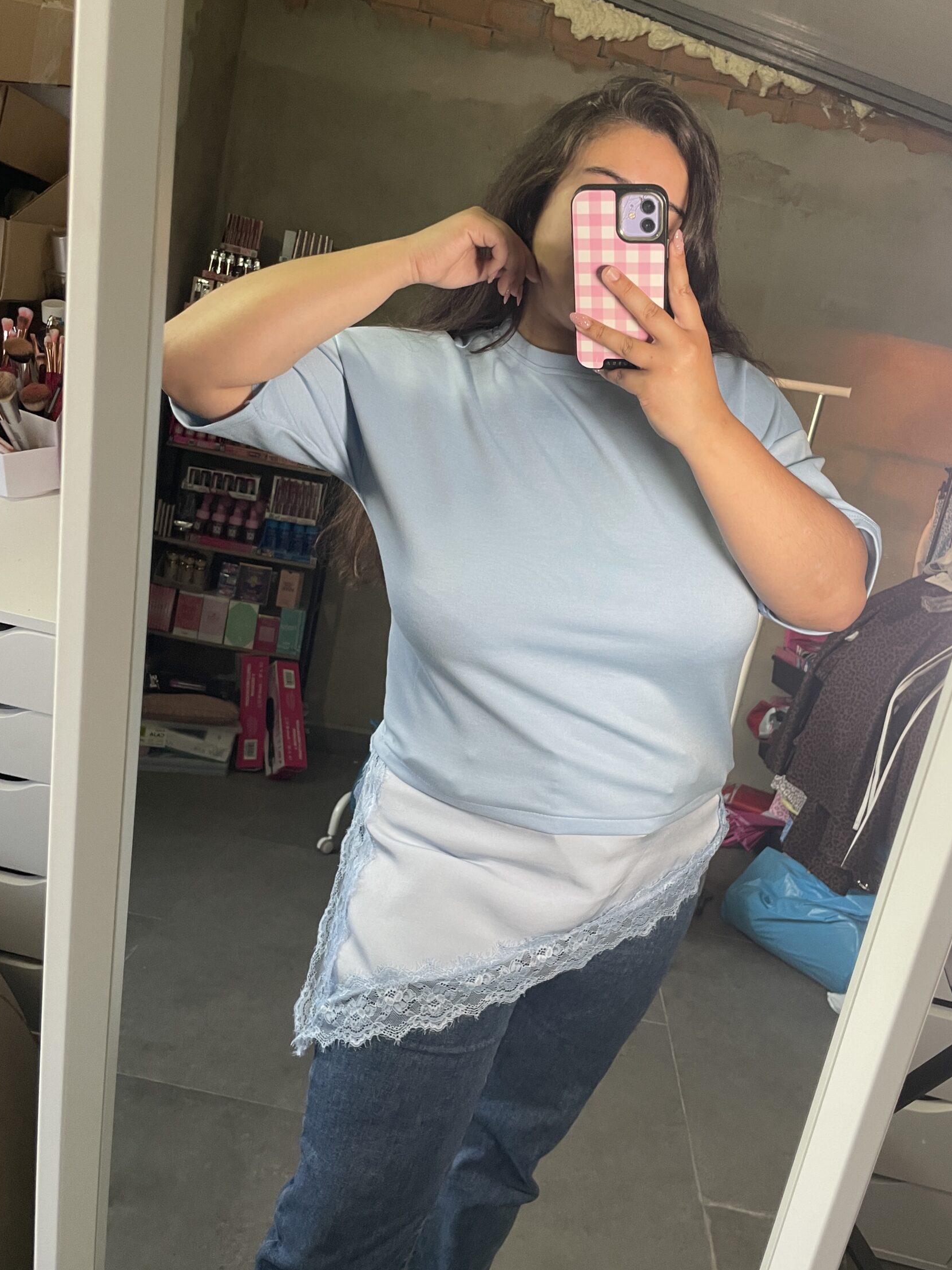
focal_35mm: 30
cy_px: 595
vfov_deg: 59.9
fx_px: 1100
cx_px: 499
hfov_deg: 46.8
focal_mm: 4.2
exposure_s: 1/50
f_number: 1.6
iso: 100
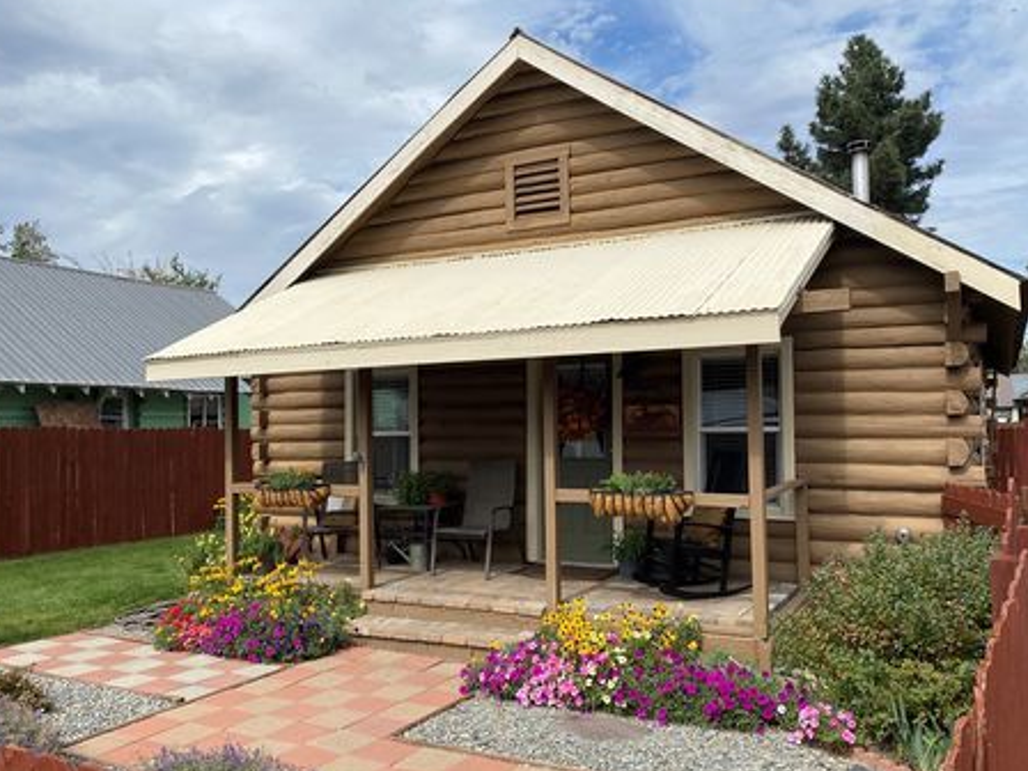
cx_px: 542
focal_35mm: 29
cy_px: 405
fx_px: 861
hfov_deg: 61.6
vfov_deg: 48.2
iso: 32
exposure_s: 1/3497
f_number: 1.8
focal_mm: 4.25
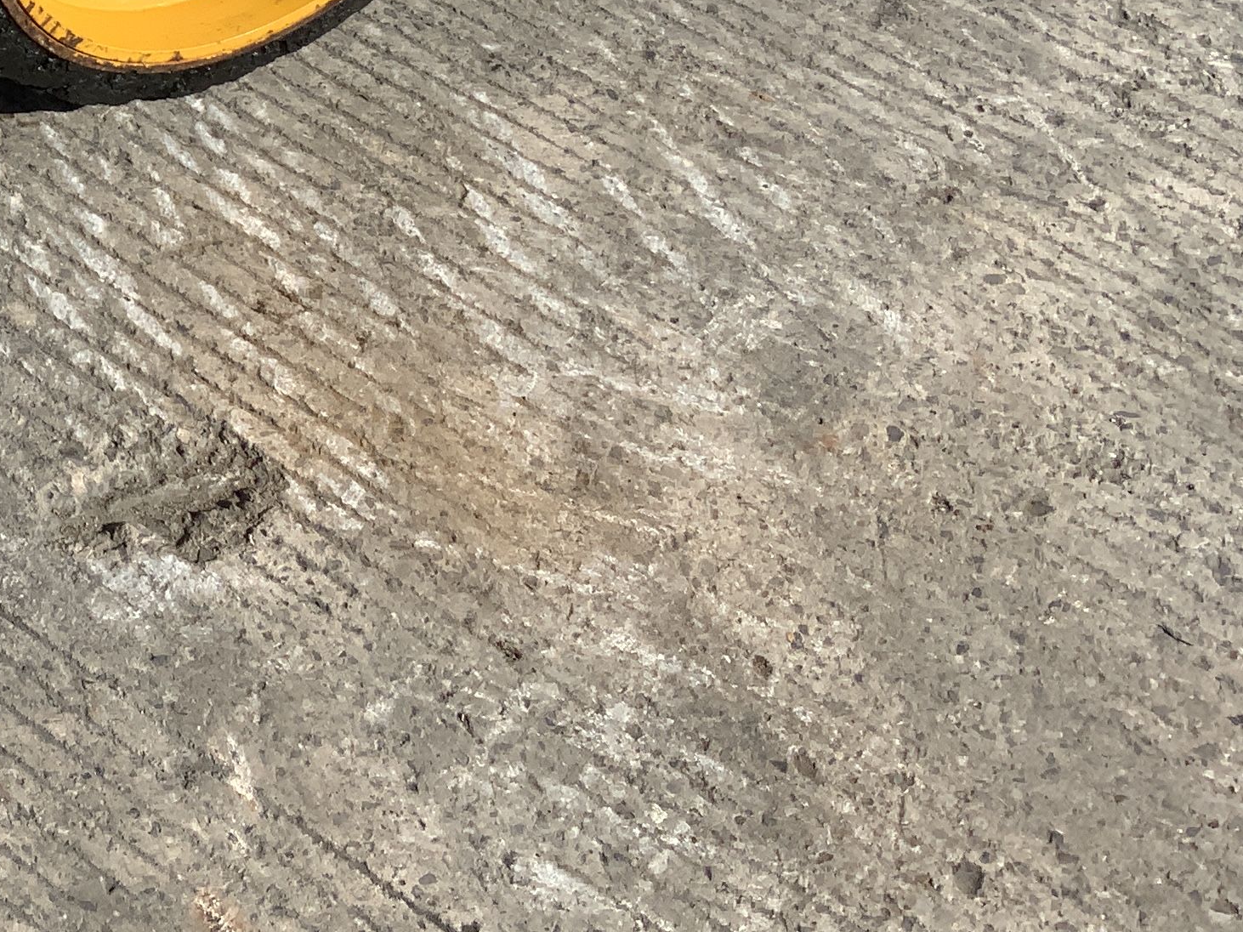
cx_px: -224
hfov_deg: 22.6
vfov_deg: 17.5
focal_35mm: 80
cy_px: -204
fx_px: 2872
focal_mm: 3
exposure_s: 1/1984
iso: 16
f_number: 1.8
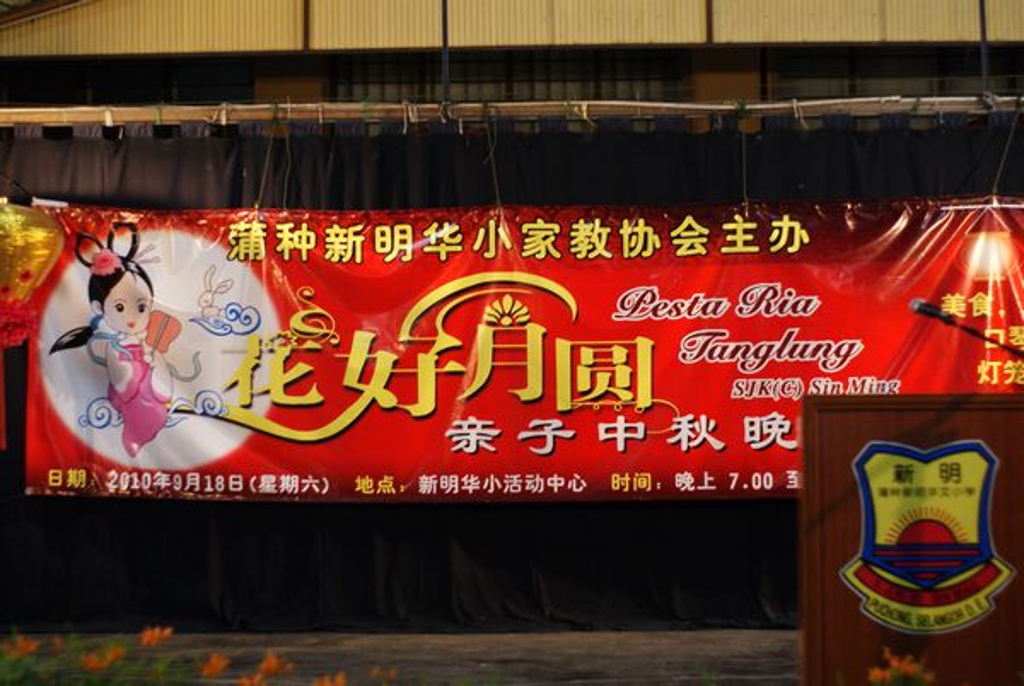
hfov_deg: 27.0
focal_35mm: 75
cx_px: 512
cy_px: 343
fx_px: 2136
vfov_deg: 18.2
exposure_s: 1/30
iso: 800
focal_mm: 50
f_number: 2.2
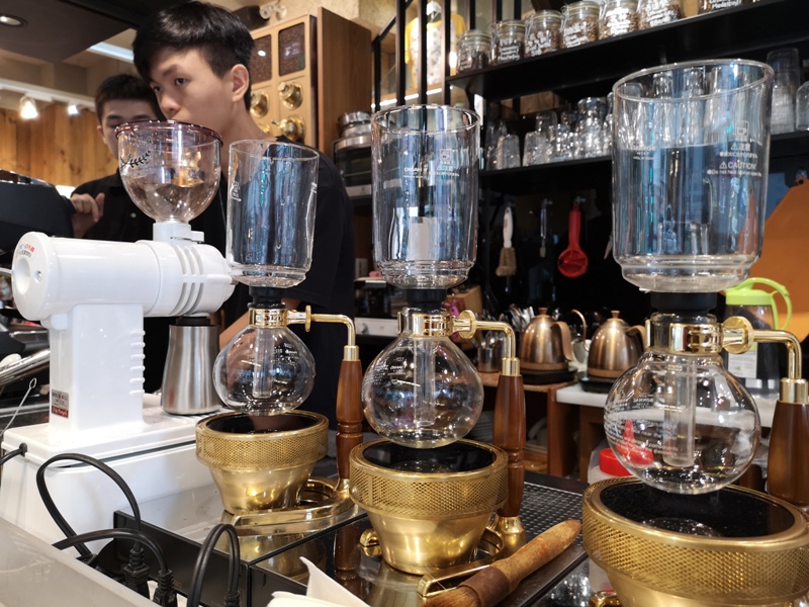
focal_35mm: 27
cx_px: 404
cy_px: 304
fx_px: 631
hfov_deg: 65.3
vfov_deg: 51.4
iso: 160
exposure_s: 1/30
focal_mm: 3.95
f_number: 1.8
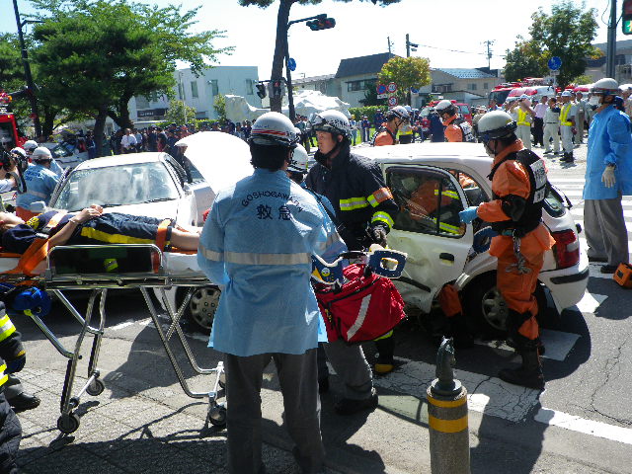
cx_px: 316
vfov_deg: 42.9
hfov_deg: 55.4
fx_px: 602
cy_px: 237
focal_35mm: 33
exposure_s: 1/640
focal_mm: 5.8
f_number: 2.8
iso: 64
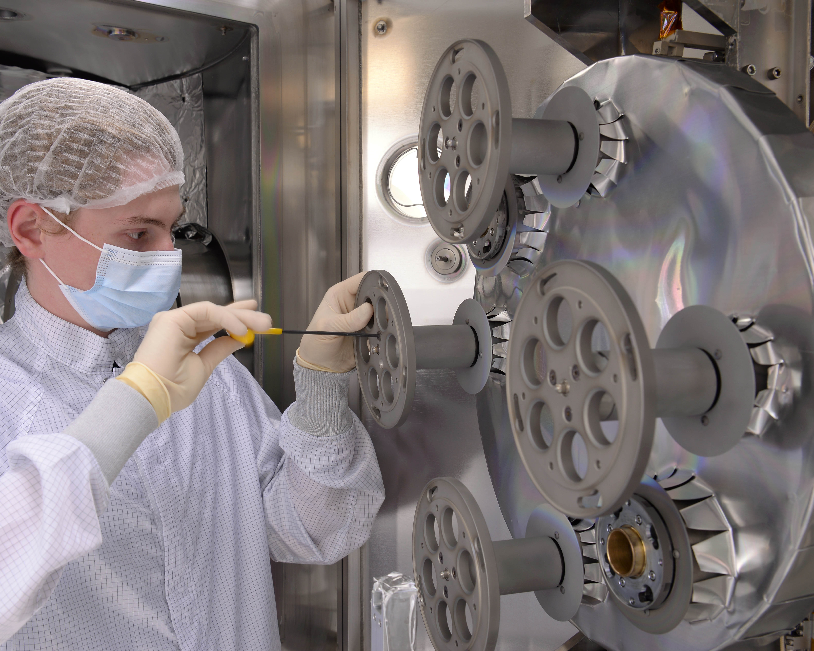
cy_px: 320
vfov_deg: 38.2
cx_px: 359
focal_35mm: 39
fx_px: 940
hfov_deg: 46.8
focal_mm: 34
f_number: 9
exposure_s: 1/30
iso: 320
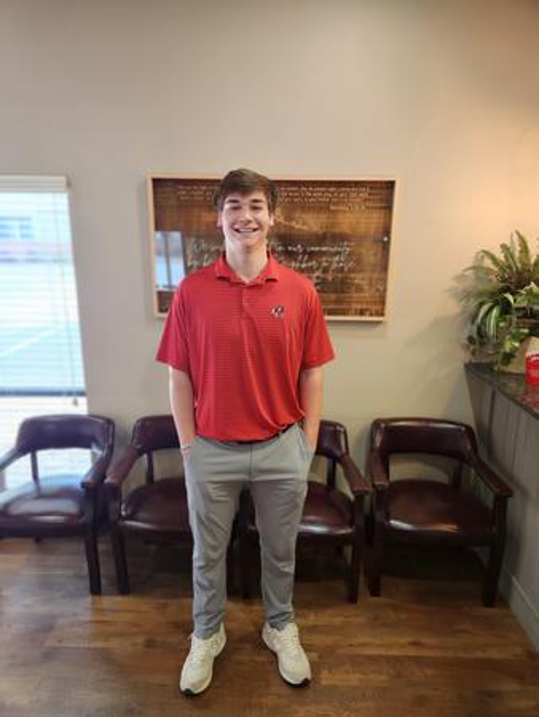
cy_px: 358
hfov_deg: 58.9
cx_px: 270
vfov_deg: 73.9
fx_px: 477
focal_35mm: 23
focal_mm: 5.4
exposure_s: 1/60
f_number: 1.8
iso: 250
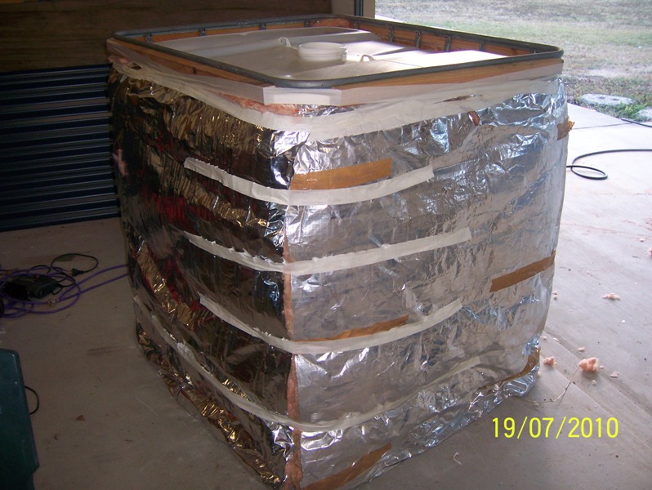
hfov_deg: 51.3
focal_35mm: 36
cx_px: 326
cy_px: 245
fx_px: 679
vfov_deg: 39.7
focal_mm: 6
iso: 125
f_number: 2.8
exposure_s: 1/60
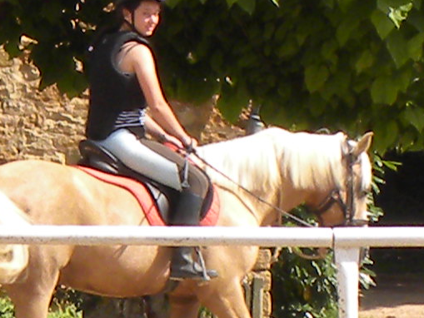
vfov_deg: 3.3
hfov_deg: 4.3
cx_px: -247
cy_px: -81
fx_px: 5587
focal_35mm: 456
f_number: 5.6
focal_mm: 10.3
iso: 64
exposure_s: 1/211
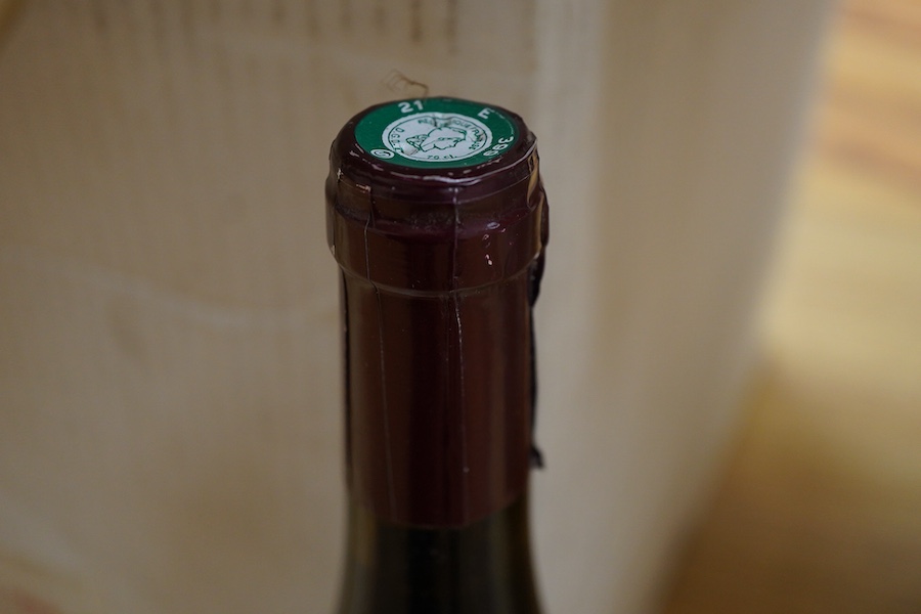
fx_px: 1151
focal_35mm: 45
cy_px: 307
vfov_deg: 29.9
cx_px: 460
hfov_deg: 43.6
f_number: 3.5
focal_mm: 30
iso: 1250
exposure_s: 1/125
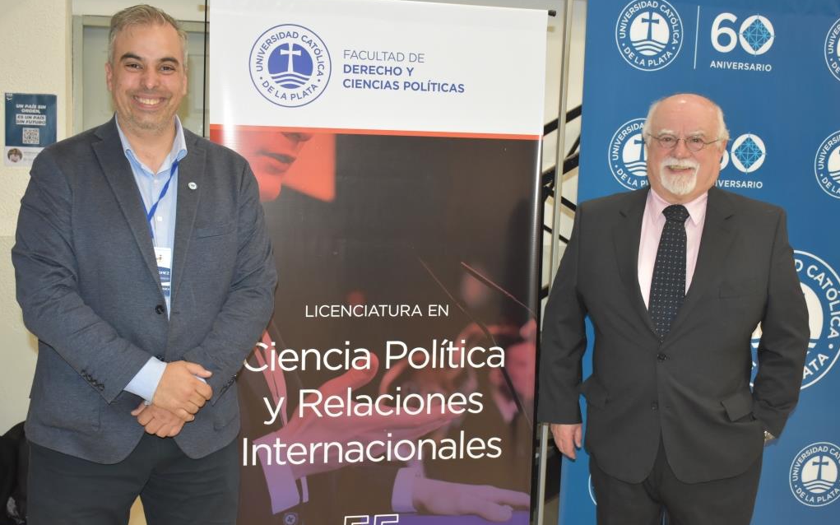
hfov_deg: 43.5
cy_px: 273
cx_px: 420
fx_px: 1053
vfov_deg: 28.0
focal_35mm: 46
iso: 1600
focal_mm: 30
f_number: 5.6
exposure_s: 1/50
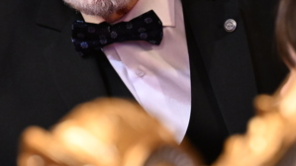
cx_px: 31
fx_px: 4261
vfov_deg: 2.2
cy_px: -3
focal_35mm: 543
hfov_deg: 4.0
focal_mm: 150
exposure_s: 1/50
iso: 2500
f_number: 3.5
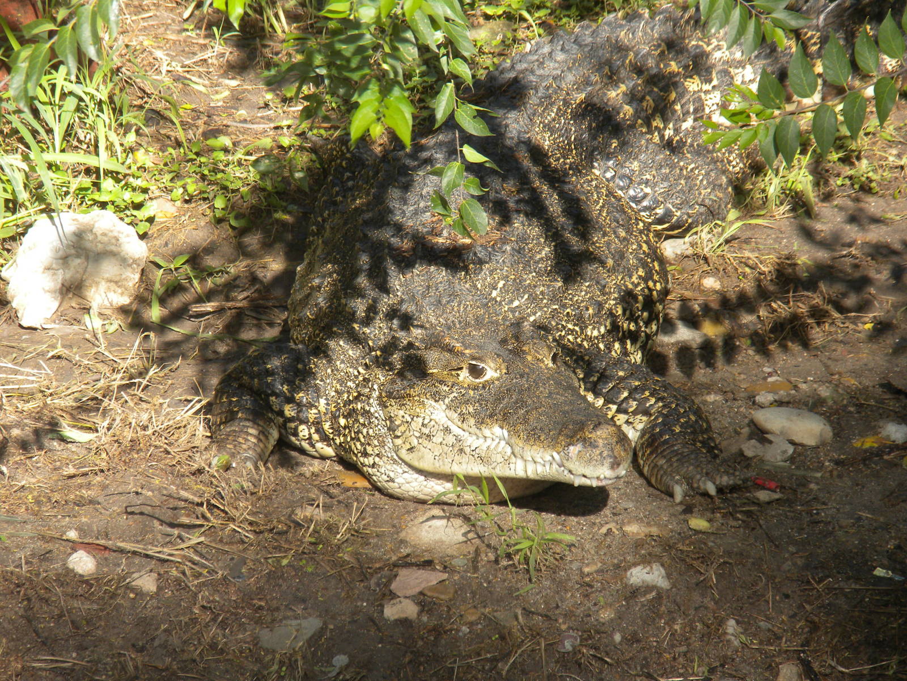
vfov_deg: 5.7
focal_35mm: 260
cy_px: 340
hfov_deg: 7.6
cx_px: 454
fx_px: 6812
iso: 64
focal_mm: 46.2
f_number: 5.3
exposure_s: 1/114
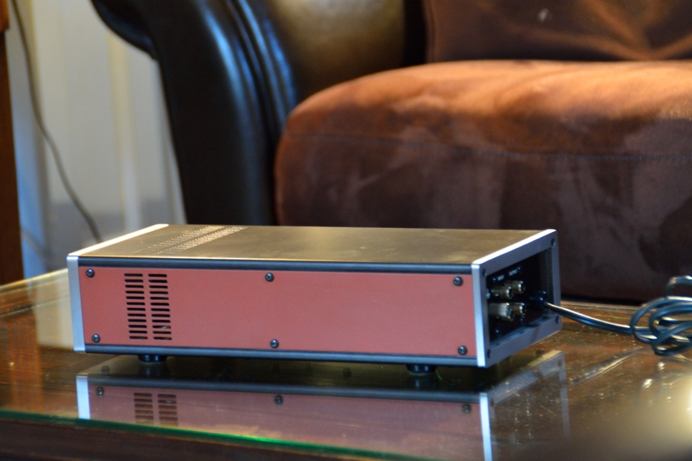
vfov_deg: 8.7
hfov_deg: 13.0
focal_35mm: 158
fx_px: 3027
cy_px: 230
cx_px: 346
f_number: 6
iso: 3200
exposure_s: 1/20
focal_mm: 105
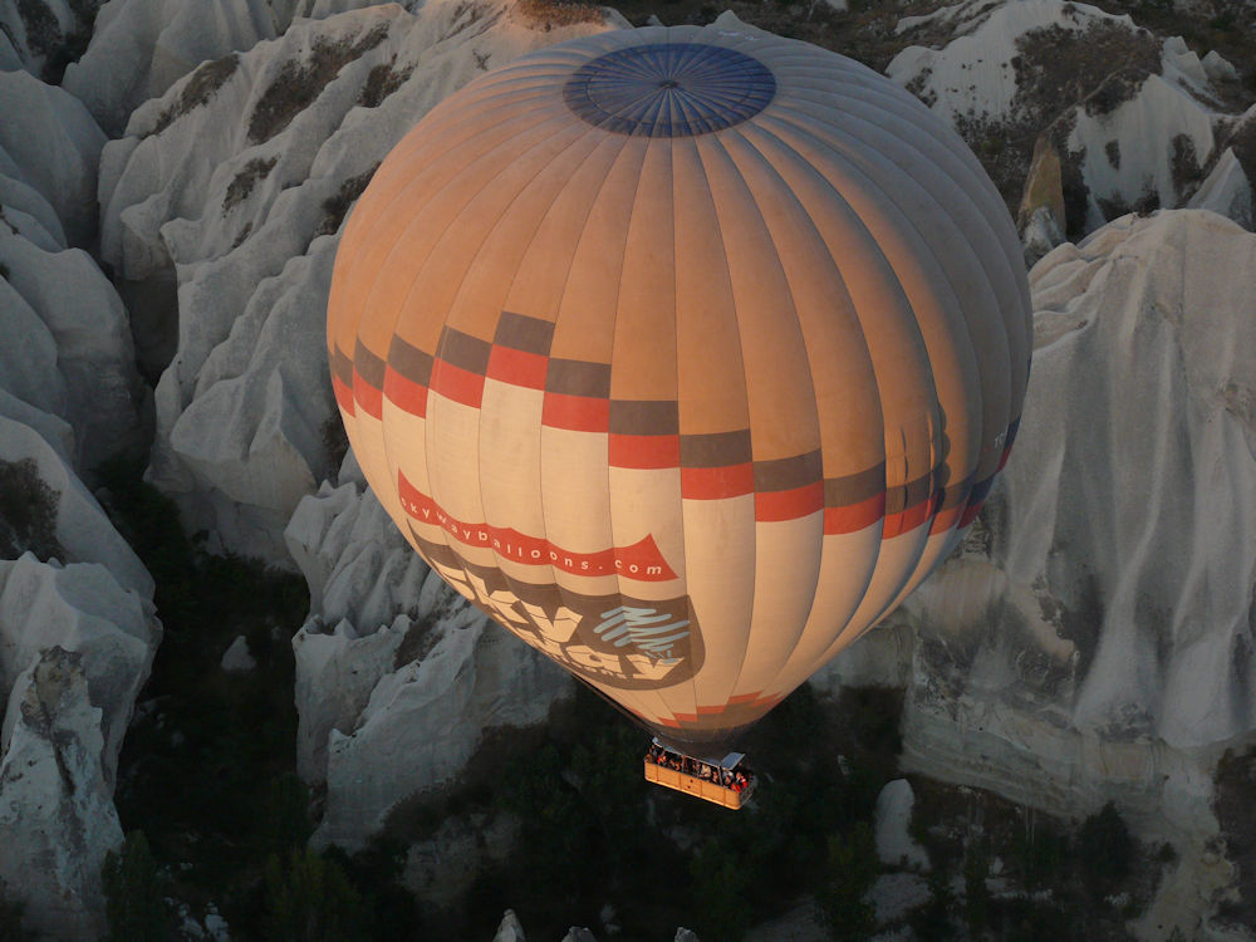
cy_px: 471
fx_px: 3701
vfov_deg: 14.5
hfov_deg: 19.3
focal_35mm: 102
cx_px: 628
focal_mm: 21.5
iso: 200
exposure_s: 1/200
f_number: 5.6
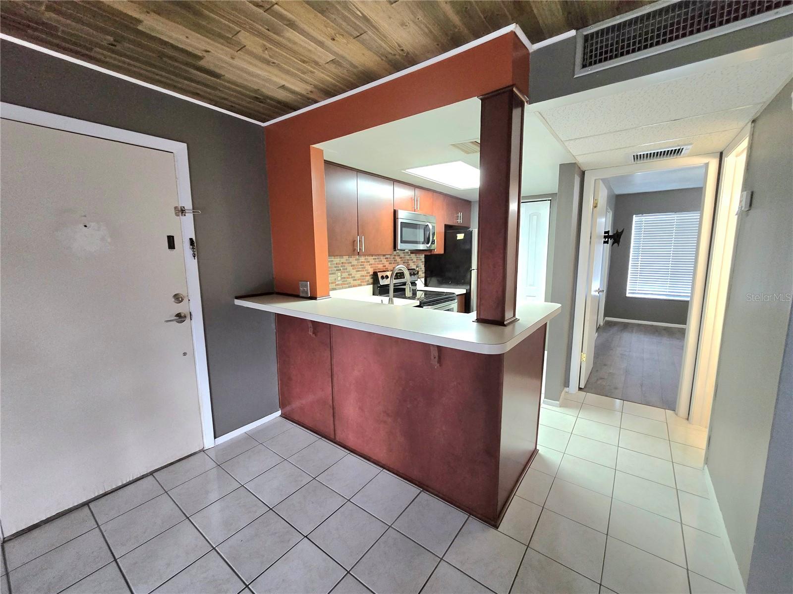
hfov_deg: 106.2
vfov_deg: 89.9
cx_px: 396
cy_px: 297
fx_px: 298
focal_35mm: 13
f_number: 2.2
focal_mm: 2.2
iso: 500
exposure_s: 1/60.2
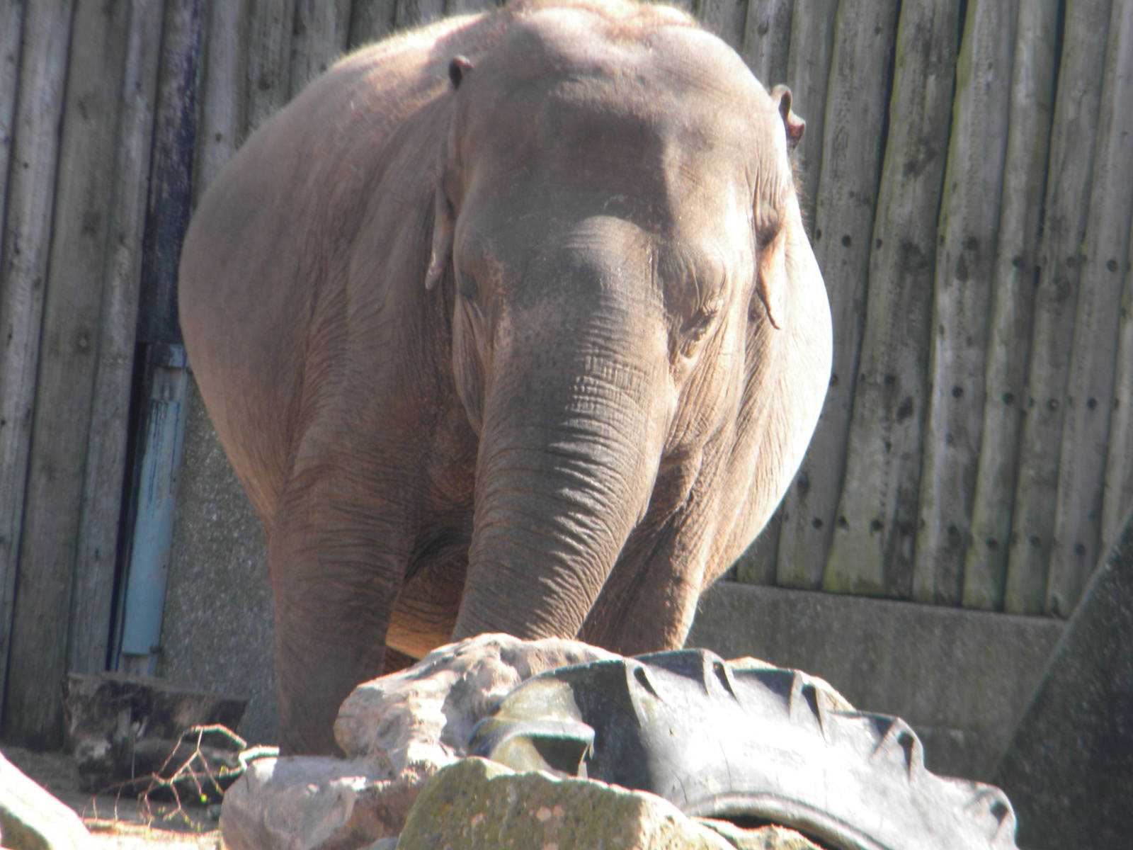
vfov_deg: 3.6
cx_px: 566
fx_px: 13550
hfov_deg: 4.8
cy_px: 425
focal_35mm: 414
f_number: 5.4
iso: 104
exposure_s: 1/125
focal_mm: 75
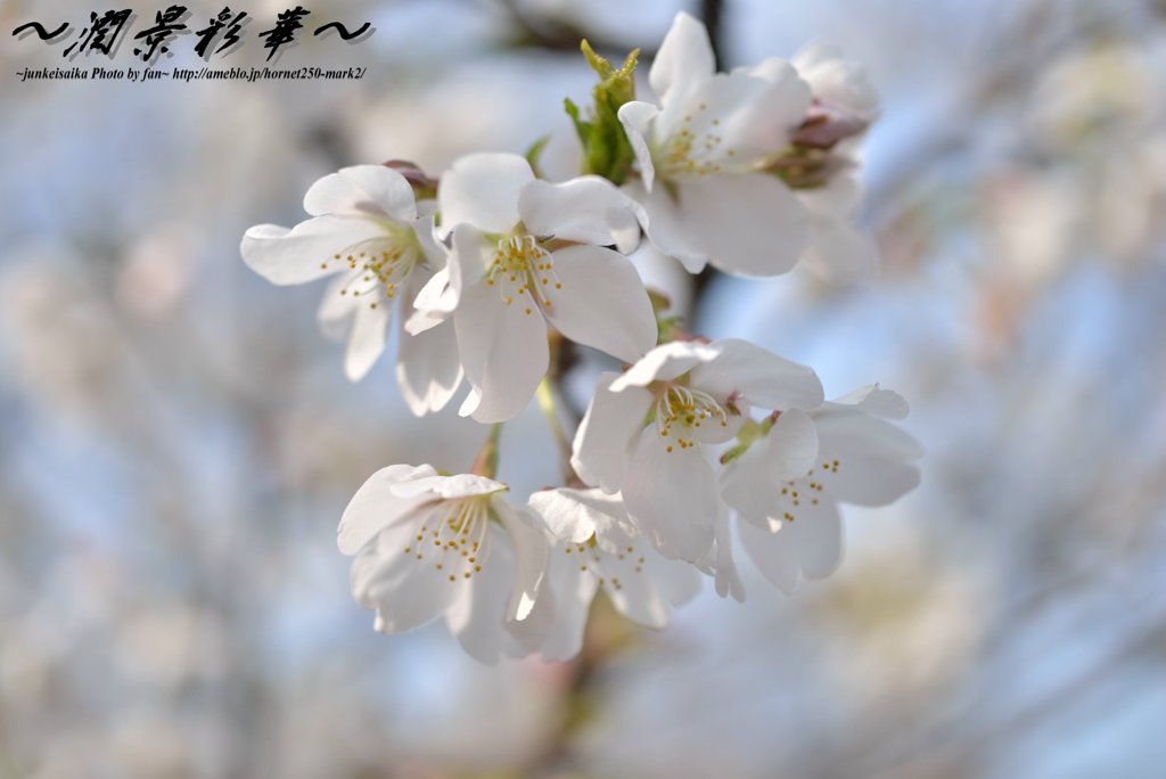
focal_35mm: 52
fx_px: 1701
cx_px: 583
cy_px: 390
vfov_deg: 25.8
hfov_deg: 37.8
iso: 100
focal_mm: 35
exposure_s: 1/800
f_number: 3.2
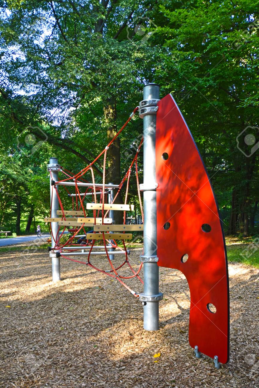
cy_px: 194
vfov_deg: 53.1
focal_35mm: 36
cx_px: 130
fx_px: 389
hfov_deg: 36.9
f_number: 5.6
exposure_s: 1/125
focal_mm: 24
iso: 400
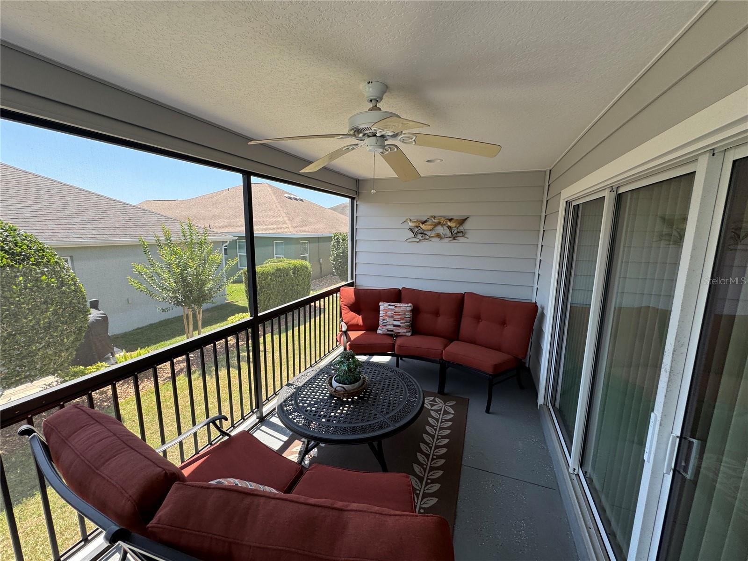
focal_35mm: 14
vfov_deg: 85.7
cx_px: 374
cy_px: 280
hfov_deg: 102.1
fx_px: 303
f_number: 2.2
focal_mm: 2.22
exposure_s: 1/243
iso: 40
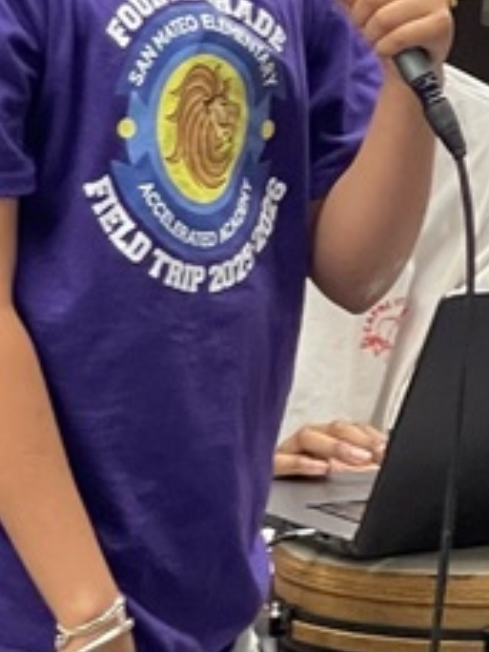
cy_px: -137
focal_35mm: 288
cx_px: 458
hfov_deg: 5.2
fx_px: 5425
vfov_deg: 6.8
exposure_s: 1/60
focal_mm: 7.5
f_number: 2.2
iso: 200
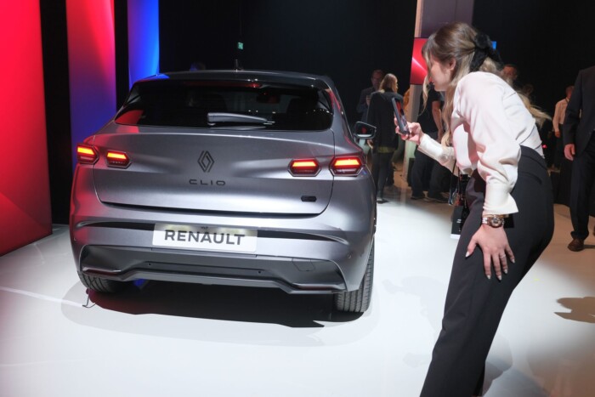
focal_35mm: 27
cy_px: 198
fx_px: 446
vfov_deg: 47.9
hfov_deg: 67.4
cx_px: 298
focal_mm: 18
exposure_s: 1/100
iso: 500
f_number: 2.8
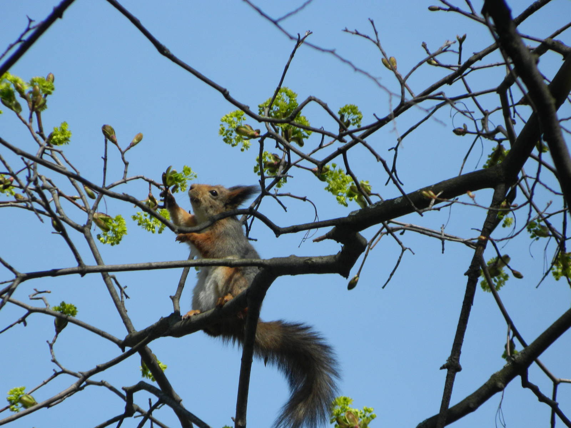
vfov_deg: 2.8
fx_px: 8660
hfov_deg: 3.8
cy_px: 214
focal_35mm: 525
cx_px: 286
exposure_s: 1/500
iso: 125
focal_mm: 94.5
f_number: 5.8
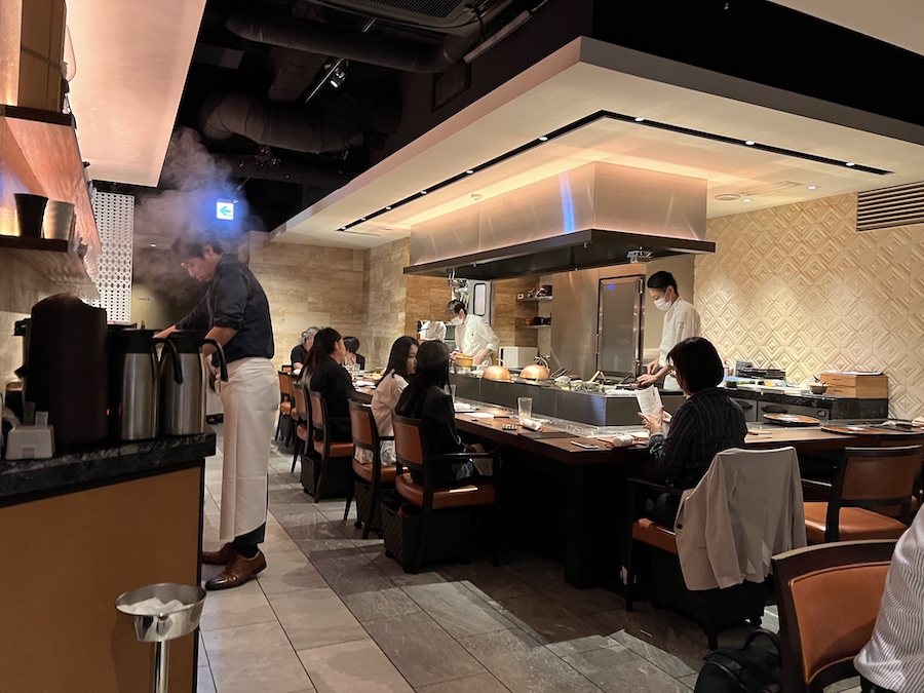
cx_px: 462
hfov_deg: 67.3
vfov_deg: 53.1
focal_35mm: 26
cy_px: 346
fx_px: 694
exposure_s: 1/33
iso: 400
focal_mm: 5.7
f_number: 1.5
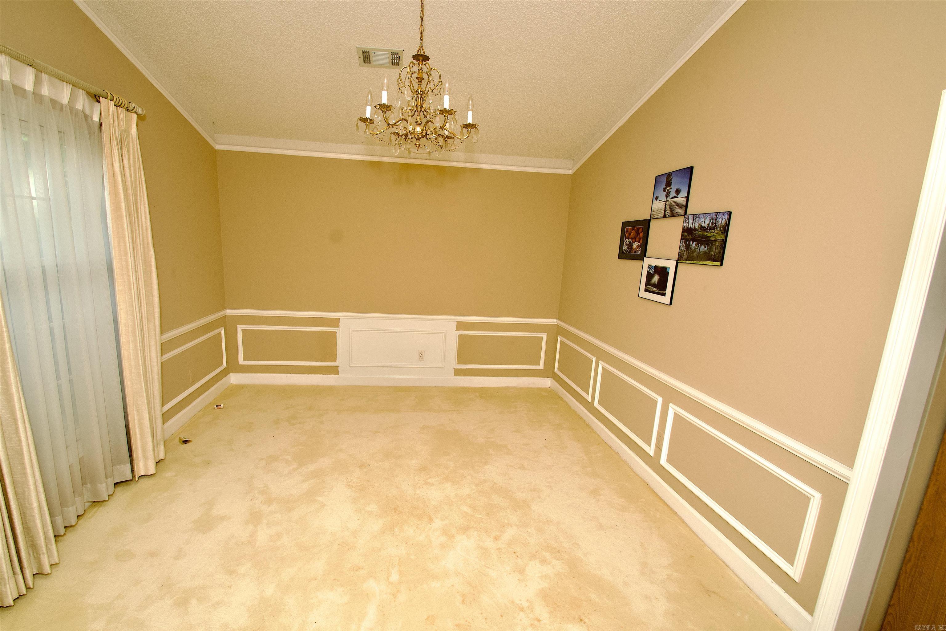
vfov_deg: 77.3
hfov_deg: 100.4
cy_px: 316
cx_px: 473
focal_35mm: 15
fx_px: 394
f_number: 8
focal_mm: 10
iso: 400
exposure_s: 1/60
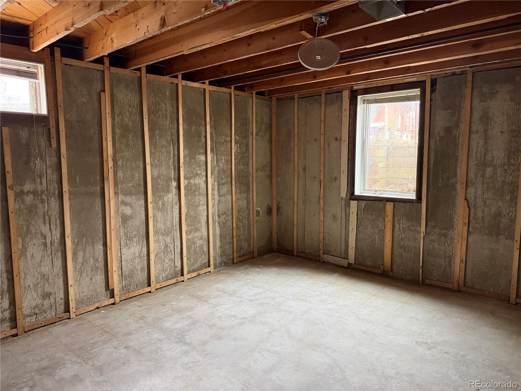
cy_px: 196
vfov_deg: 56.8
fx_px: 361
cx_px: 260
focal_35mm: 24
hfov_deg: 71.6
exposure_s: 1/60
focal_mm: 6.76
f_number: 1.78
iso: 800
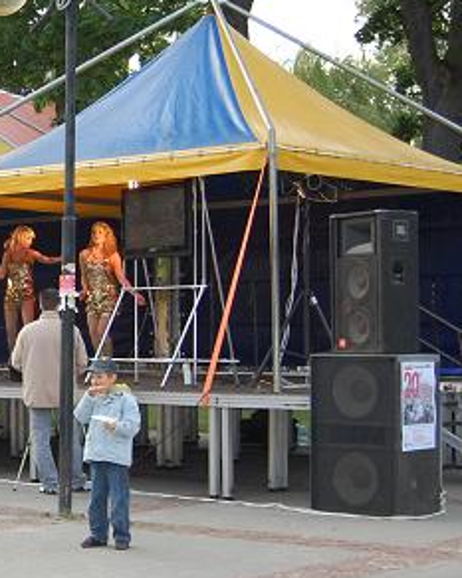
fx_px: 1489
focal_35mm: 87
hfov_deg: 16.9
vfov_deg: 22.0
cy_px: 321
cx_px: -91
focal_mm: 24
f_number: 4
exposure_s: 1/400
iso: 400
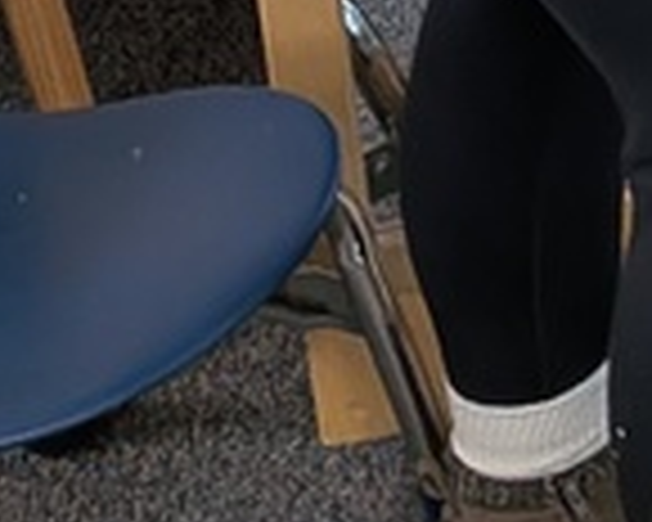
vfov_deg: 8.2
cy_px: -968
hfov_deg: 10.1
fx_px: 3184
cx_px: 1610
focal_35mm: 165
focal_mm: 4.53
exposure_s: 1/100
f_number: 1.7
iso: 349
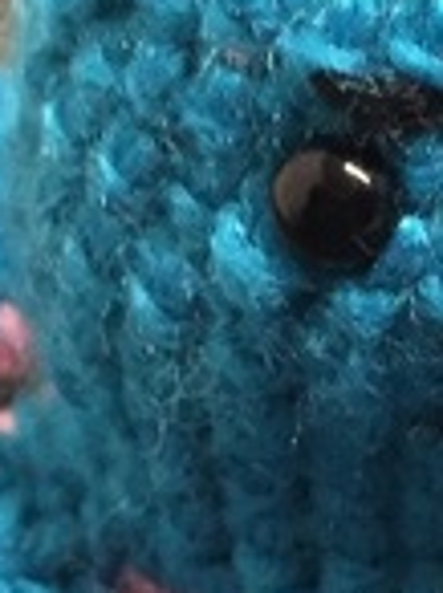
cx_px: 443
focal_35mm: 159
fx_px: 2721
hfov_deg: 9.2
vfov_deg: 12.4
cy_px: 491
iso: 320
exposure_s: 1/17
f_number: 2.2
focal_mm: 4.15
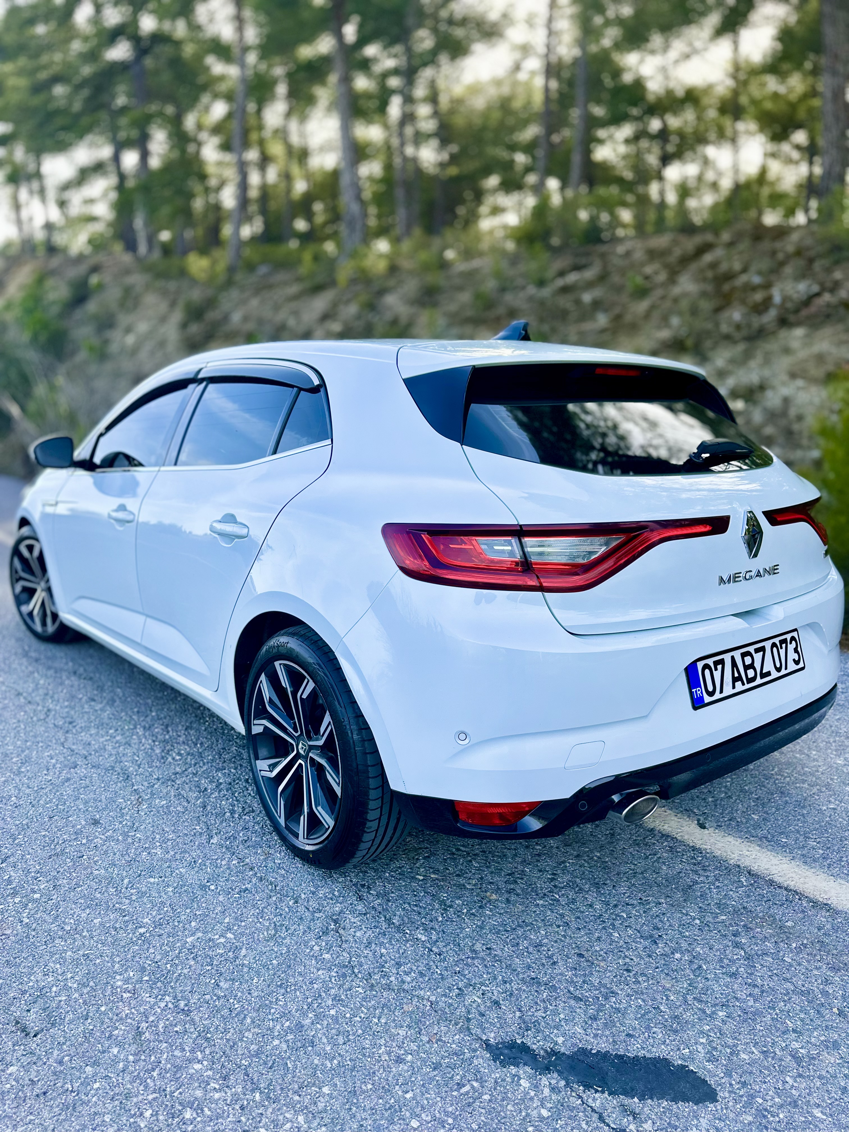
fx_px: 785
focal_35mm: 24
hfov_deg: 56.8
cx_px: 424
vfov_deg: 71.6
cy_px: 566
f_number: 1.78
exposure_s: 1/1083
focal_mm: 6.86
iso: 80
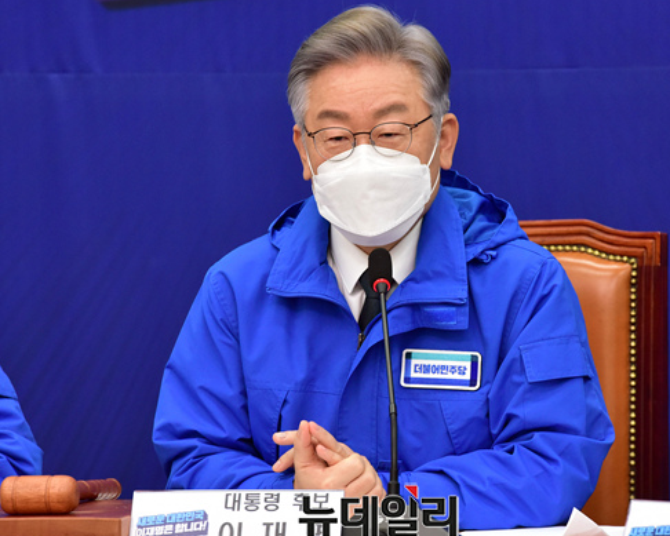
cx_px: 375
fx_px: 4899
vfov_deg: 6.3
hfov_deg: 7.8
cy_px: 276
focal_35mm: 247
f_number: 5.6
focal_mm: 200
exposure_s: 1/320
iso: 3600
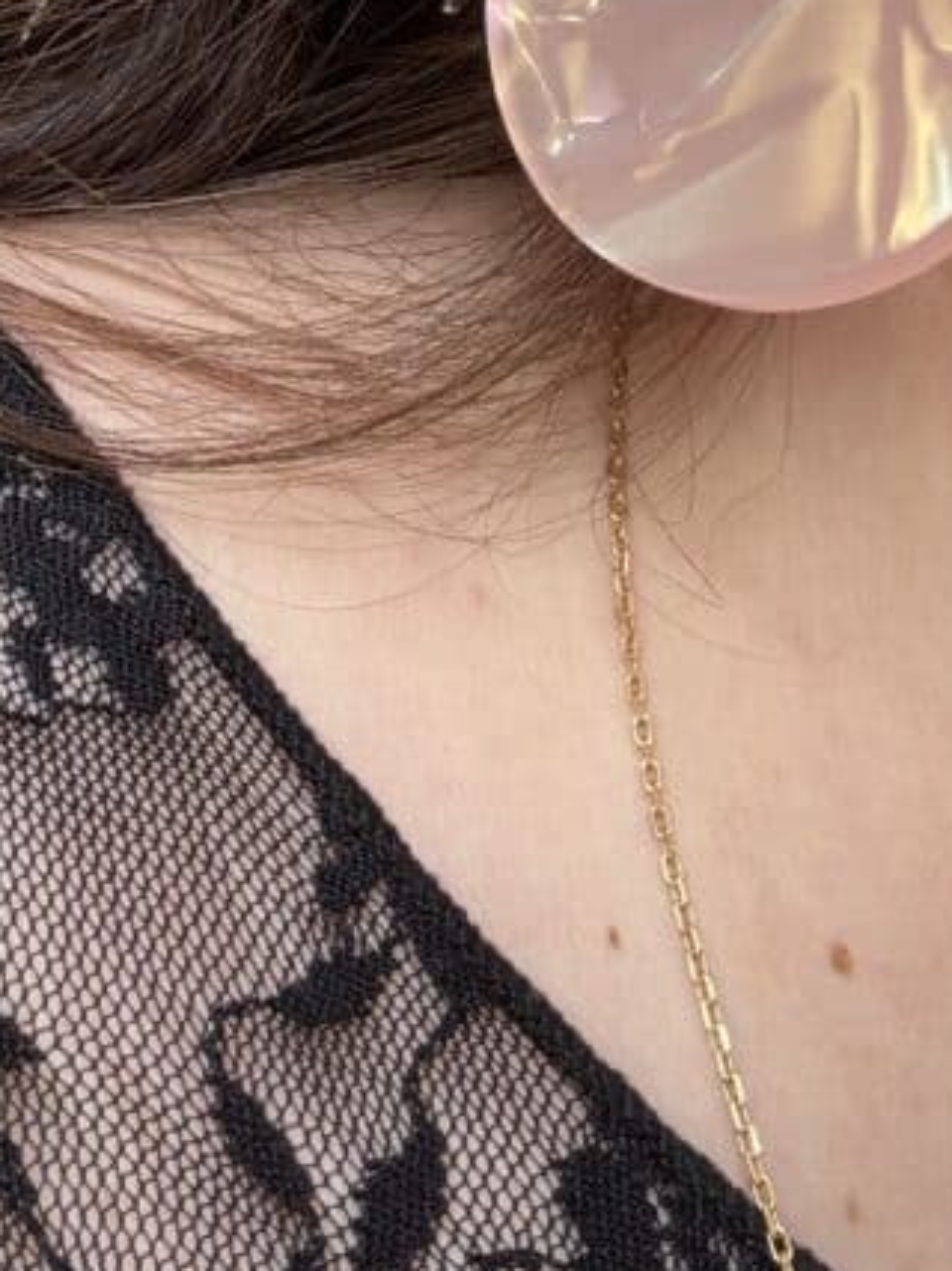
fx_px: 2641
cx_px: 324
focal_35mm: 72
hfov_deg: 20.4
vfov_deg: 24.7
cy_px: -217
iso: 32
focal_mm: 2.69
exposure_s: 1/121
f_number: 1.9
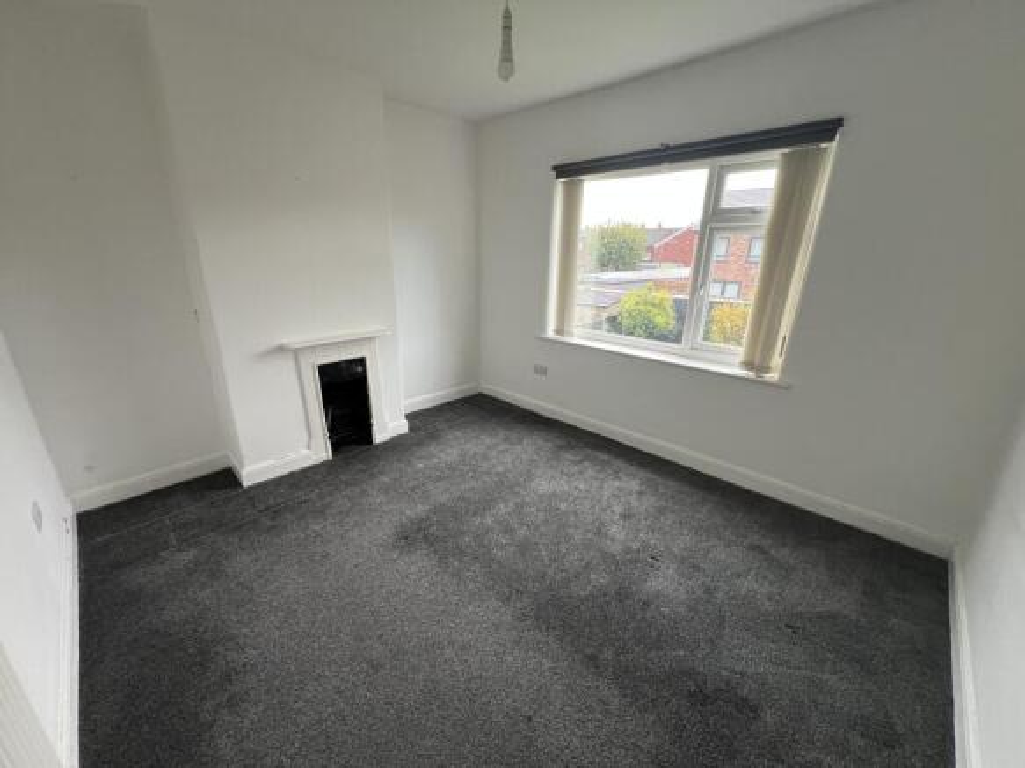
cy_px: 384
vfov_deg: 89.9
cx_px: 512
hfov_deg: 106.2
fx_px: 385
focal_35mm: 13
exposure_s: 1/99
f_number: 1.8
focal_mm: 1.57
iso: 125
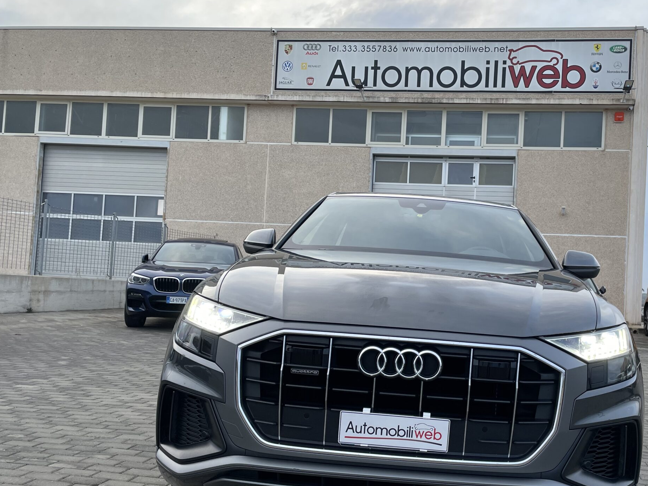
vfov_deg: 39.6
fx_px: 674
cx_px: 408
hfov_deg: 50.8
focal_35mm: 36
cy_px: 272
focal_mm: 4.2
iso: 50
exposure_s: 1/121
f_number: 1.6
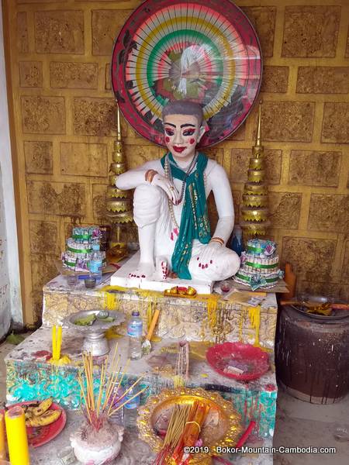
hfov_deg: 53.1
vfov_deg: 67.3
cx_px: 174
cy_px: 232
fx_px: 350
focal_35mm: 26
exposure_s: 1/101
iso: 40
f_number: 1.7
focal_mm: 3.93
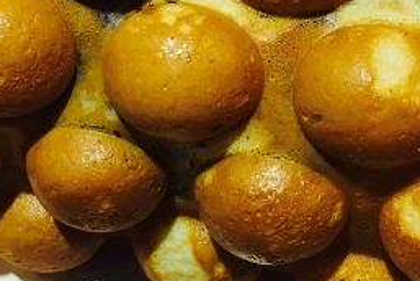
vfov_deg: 16.5
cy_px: 48
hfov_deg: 24.7
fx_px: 958
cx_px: 221
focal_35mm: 82
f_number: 2.2
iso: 64
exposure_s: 1/33
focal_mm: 4.15
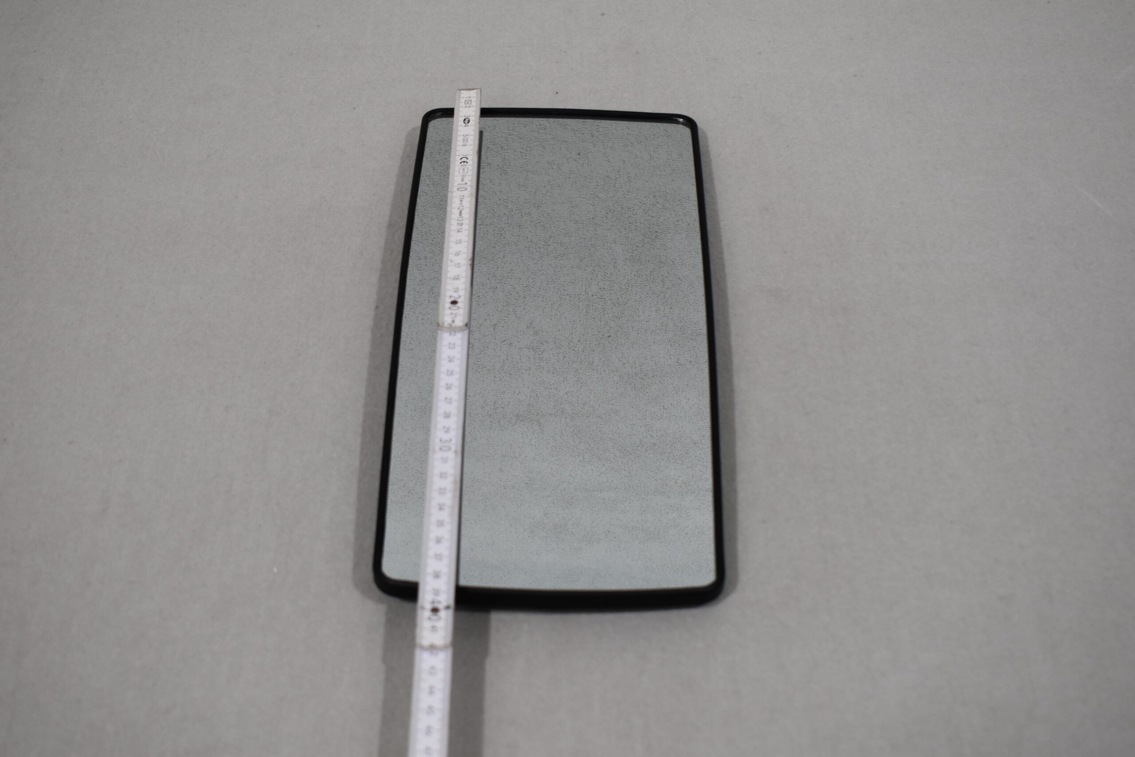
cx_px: 568
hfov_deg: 43.6
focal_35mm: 45
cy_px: 378
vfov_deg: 29.9
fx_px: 1419
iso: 360
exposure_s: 1/125
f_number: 5.6
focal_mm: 30
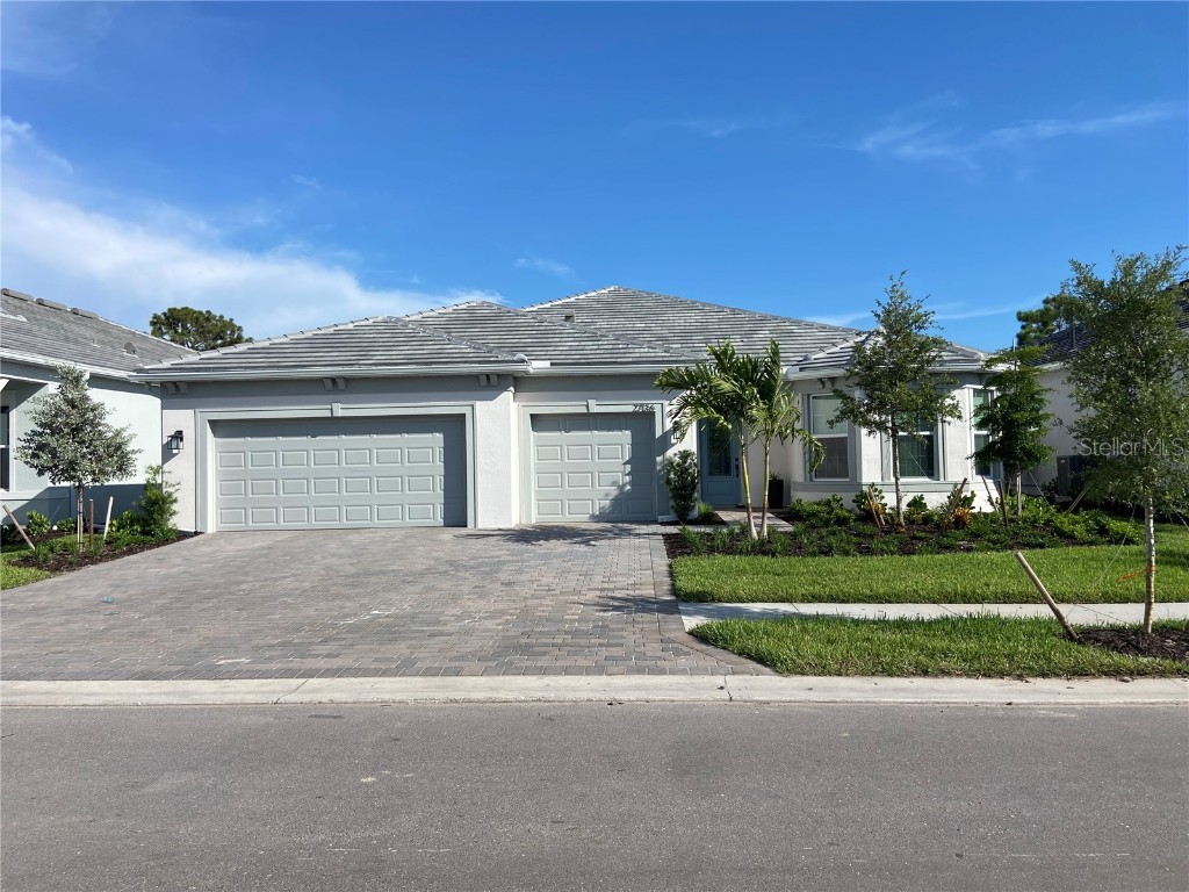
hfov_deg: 67.3
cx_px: 594
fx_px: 893
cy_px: 446
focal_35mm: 26
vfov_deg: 53.1
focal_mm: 4.25
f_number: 1.8
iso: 32
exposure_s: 1/3846
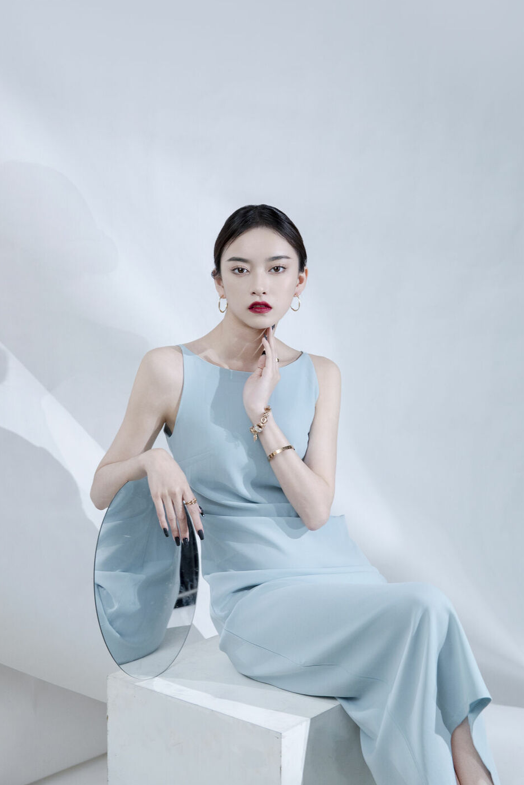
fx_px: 1331
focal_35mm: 61
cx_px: 245
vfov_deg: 32.9
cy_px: 363
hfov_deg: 22.3
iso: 1250
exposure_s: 1/80
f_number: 4
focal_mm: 55
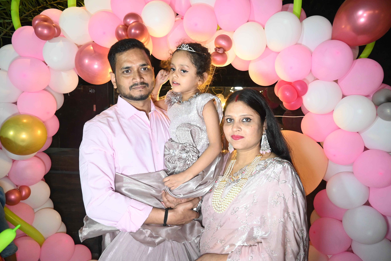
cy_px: 130
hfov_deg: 71.5
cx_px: 199
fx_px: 272
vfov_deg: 51.3
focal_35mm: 25
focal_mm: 16
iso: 1600
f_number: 3.5
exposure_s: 1/125
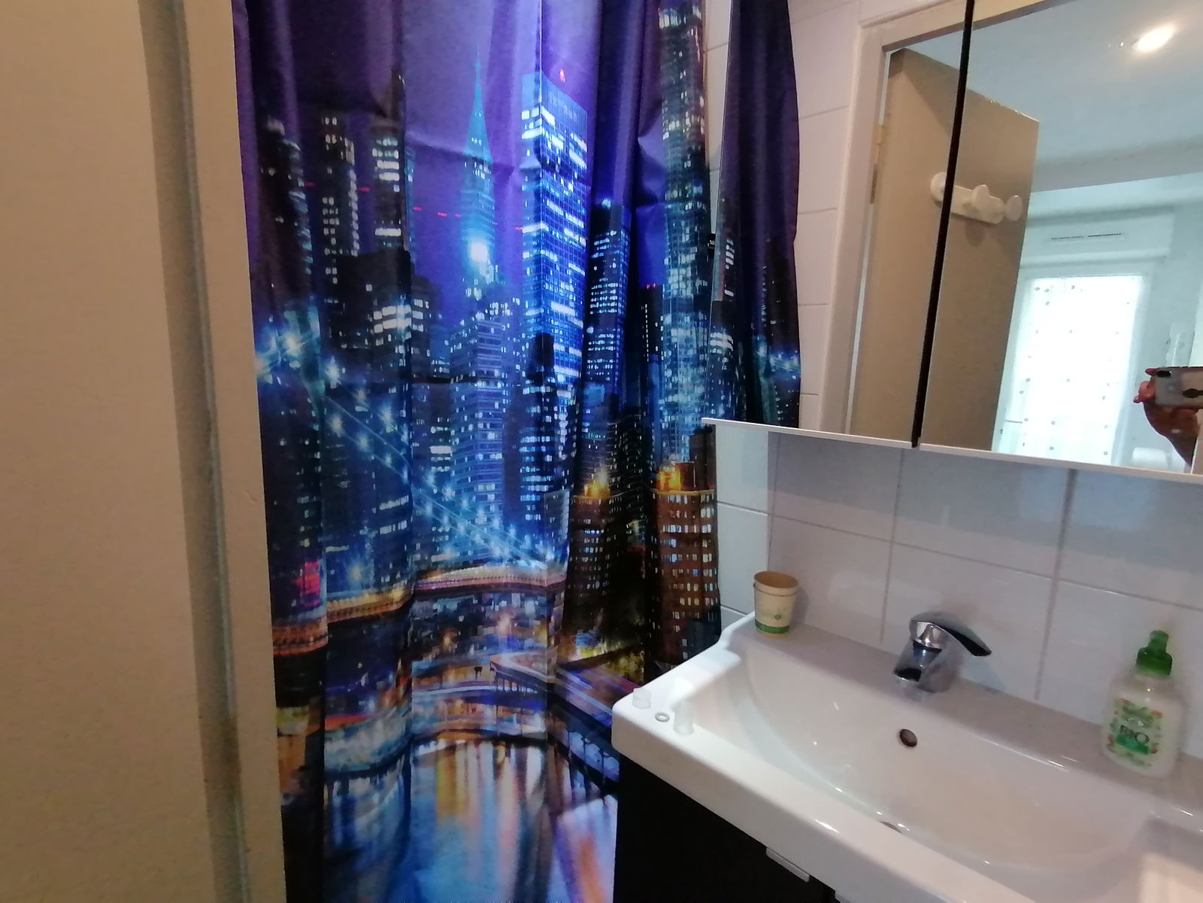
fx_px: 591
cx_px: 602
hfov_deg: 91.0
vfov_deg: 74.7
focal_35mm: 17
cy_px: 452
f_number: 2.4
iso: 250
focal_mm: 2.7
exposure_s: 1/30
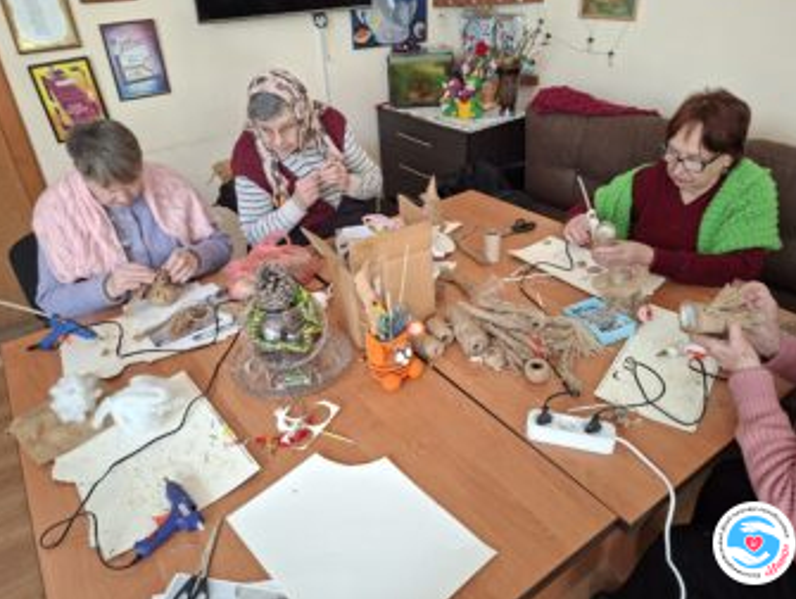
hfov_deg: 71.5
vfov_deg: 56.9
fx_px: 552
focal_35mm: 24
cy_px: 291
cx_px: 397
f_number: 1.8
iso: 250
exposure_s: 1/50
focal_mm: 5.54
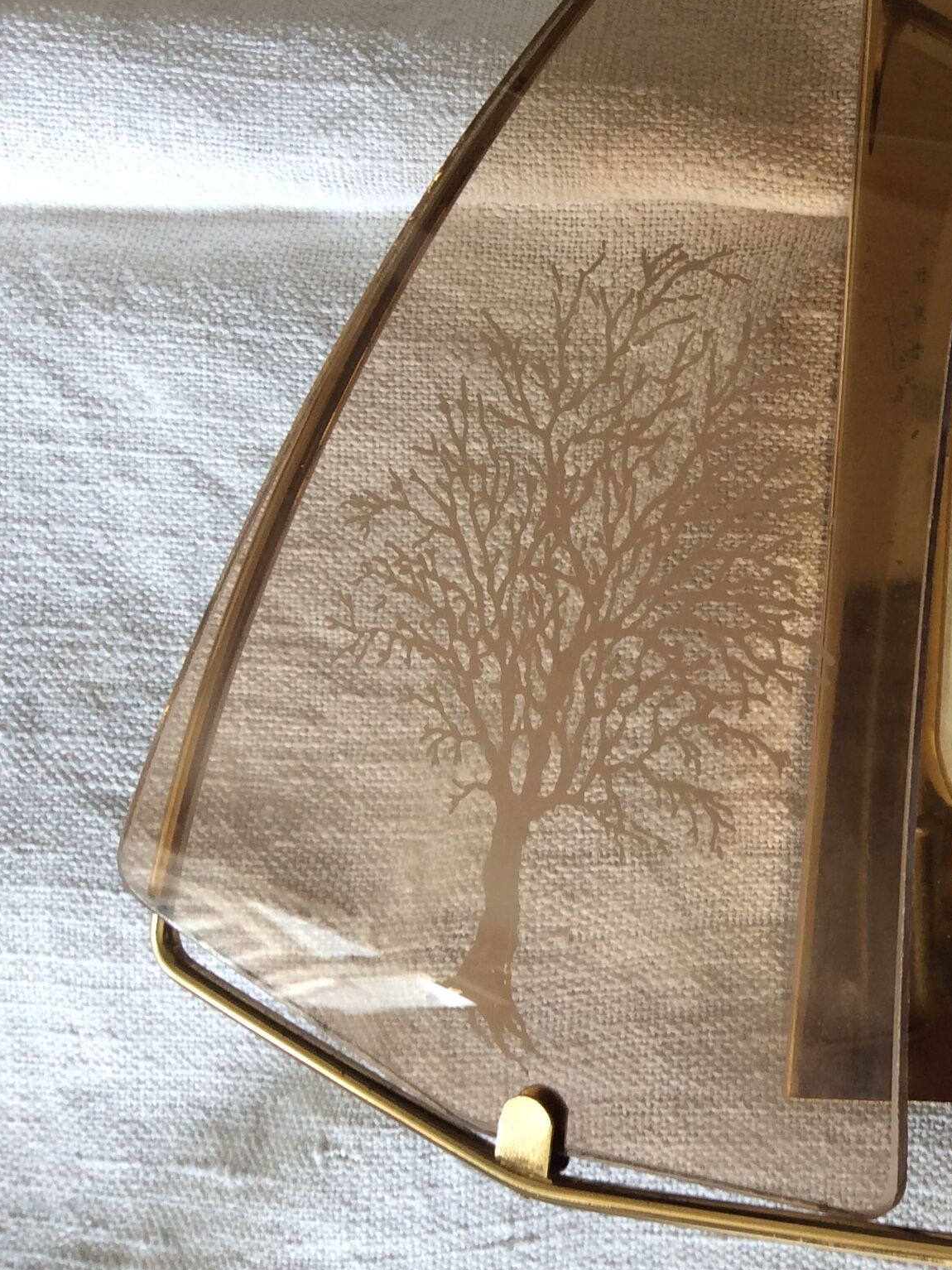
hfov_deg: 25.5
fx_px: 1981
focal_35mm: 54
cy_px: 570
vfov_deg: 35.5
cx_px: 990
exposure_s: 1/33
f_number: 2.4
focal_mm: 3.3
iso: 32
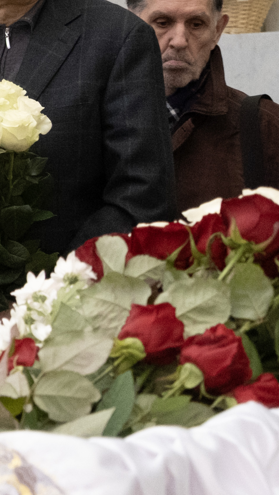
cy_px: 189
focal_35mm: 186
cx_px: -305
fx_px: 2446
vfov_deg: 11.6
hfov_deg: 6.3
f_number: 4
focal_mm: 32.1
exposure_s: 1/60
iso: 3200
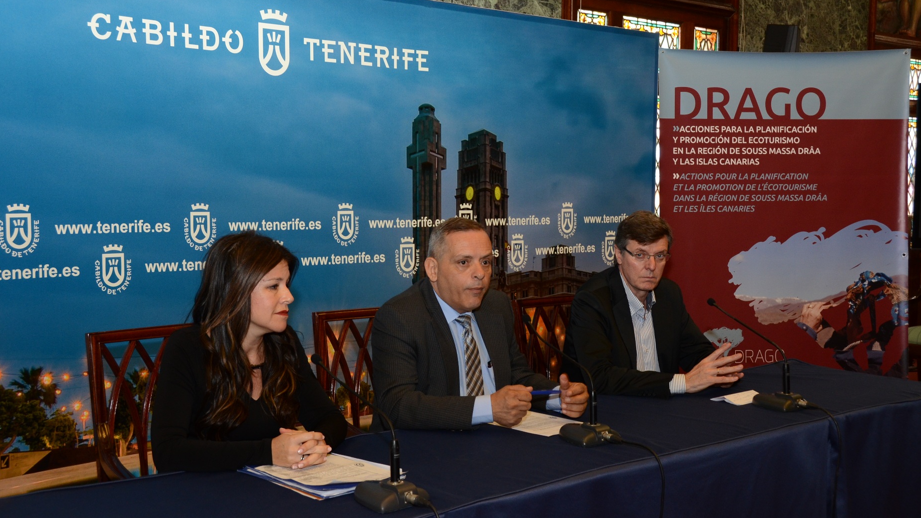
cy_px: 229
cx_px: 460
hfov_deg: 46.4
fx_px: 1074
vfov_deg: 27.1
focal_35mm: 44
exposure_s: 1/60
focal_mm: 28
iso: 800
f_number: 6.3
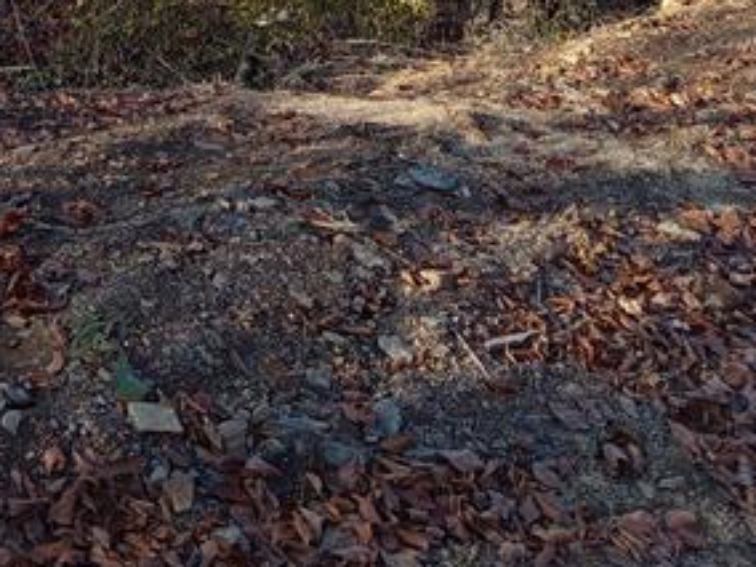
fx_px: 1420
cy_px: -141
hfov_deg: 27.1
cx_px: -96
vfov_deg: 20.8
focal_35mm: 65
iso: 51
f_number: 1.7
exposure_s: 1/277
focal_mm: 5.24
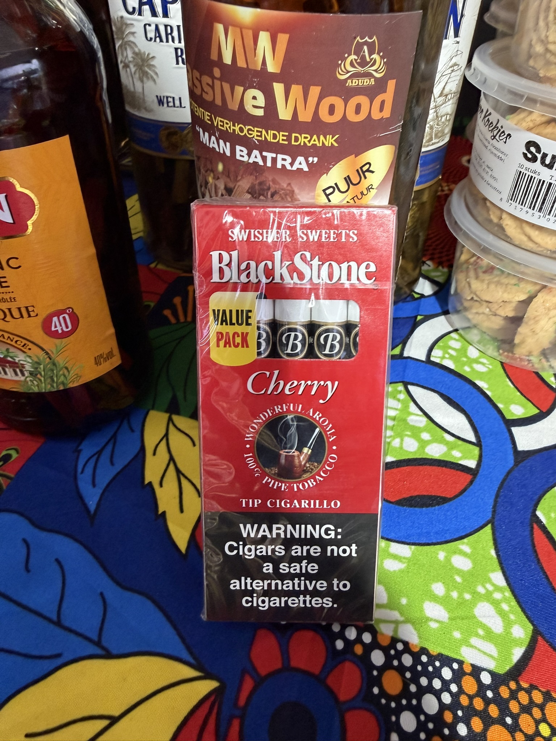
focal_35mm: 24
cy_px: 370
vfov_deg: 71.6
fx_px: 514
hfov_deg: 56.8
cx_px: 278
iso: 250
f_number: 2.2
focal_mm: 2.22
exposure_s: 1/50
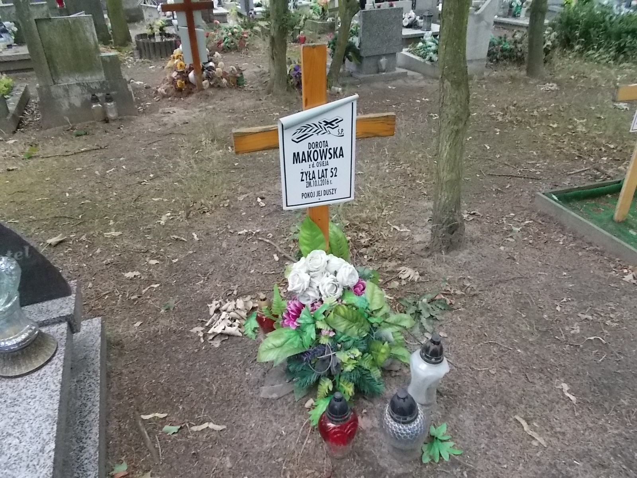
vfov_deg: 53.1
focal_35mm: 26
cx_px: 318
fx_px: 478
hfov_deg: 67.3
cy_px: 239
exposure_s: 1/80
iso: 400
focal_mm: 4.6
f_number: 3.2
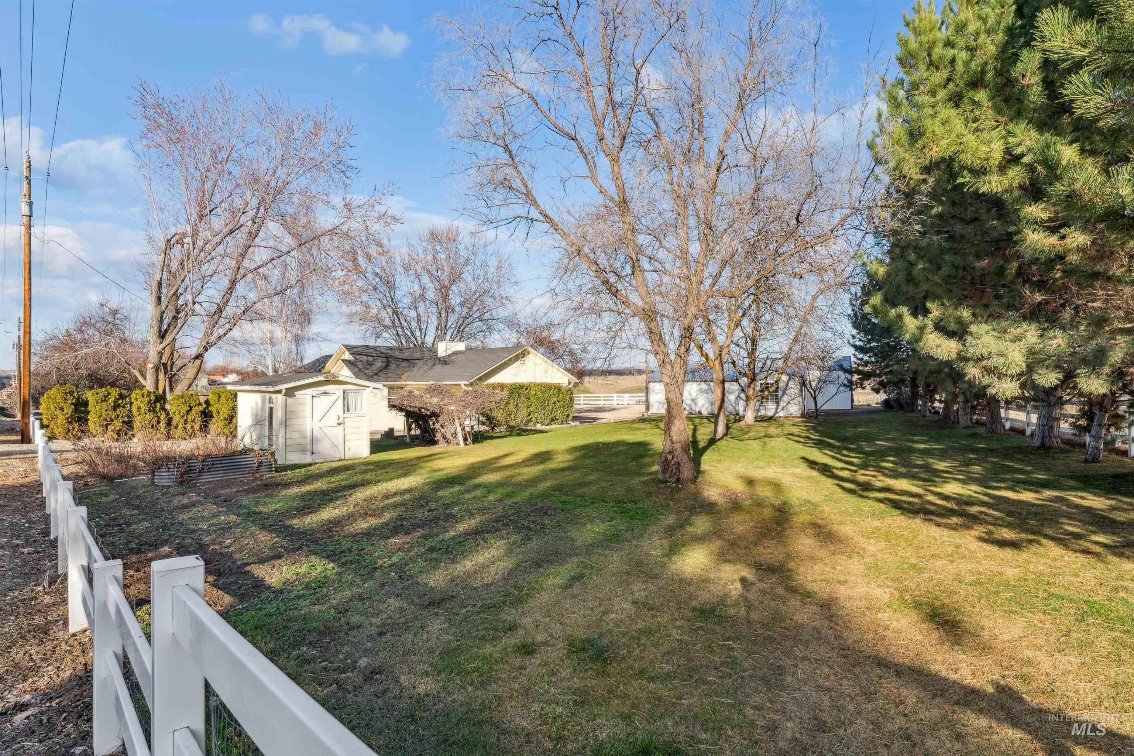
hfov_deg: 86.0
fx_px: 608
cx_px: 567
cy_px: 378
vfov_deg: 63.7
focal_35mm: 19
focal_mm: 19.3
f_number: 13
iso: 400
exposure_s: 1/200
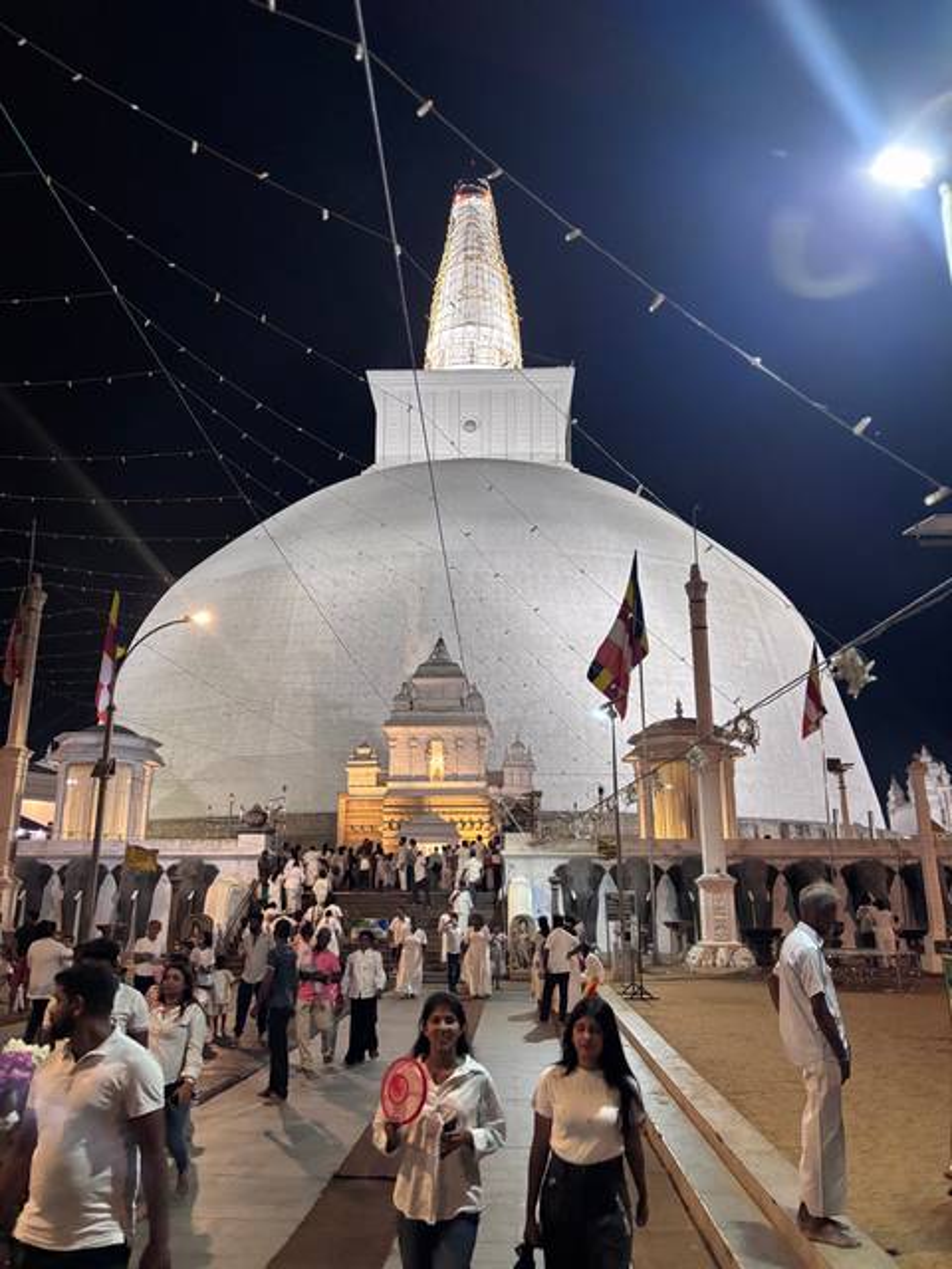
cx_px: 476
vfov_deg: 67.3
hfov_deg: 53.1
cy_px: 634
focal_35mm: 26
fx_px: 953
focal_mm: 5.96
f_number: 1.6
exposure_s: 1/59
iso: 500
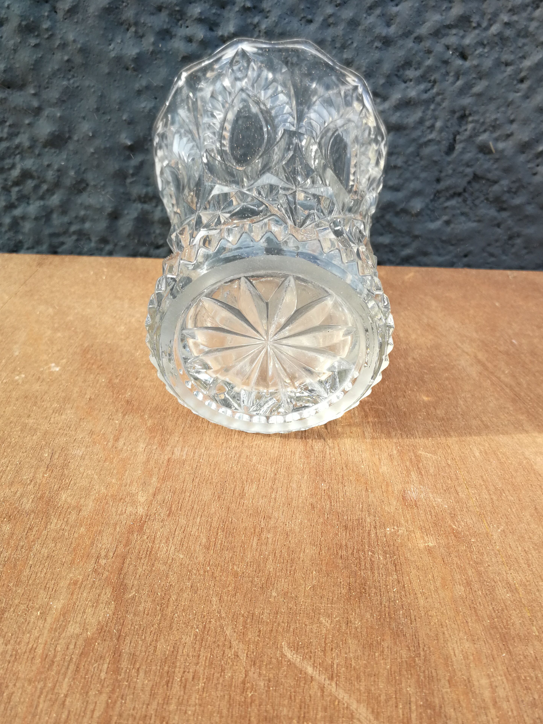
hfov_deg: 49.8
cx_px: 271
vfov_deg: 63.4
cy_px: 368
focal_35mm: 28
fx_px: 586
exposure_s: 1/104
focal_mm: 3.95
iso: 50
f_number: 2.2
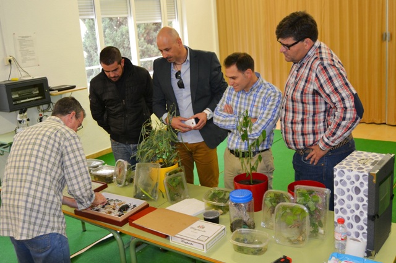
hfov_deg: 55.2
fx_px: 379
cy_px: 132
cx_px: 198
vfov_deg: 38.3
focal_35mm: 34
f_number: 3.8
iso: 720
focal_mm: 23
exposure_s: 1/60
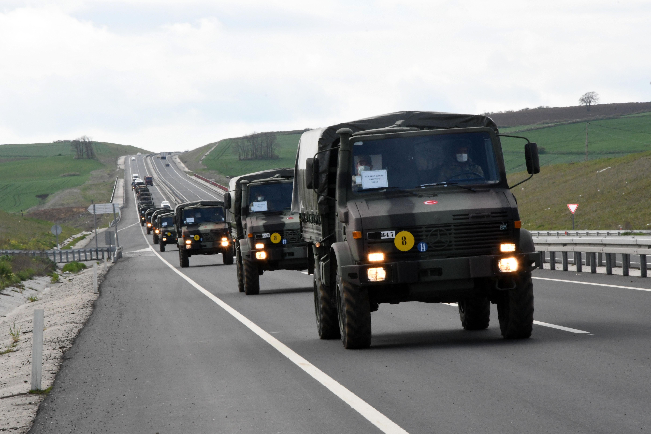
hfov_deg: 13.1
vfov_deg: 8.7
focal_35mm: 157
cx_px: 326
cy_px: 217
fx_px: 2839
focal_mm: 105
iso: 2500
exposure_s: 1/250
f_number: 36
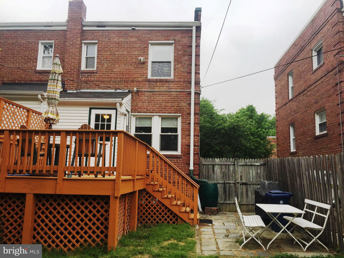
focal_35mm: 29
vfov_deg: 48.2
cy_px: 129
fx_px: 288
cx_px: 172
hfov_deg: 61.7
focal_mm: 4.15
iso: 32
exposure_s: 1/608
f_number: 2.2
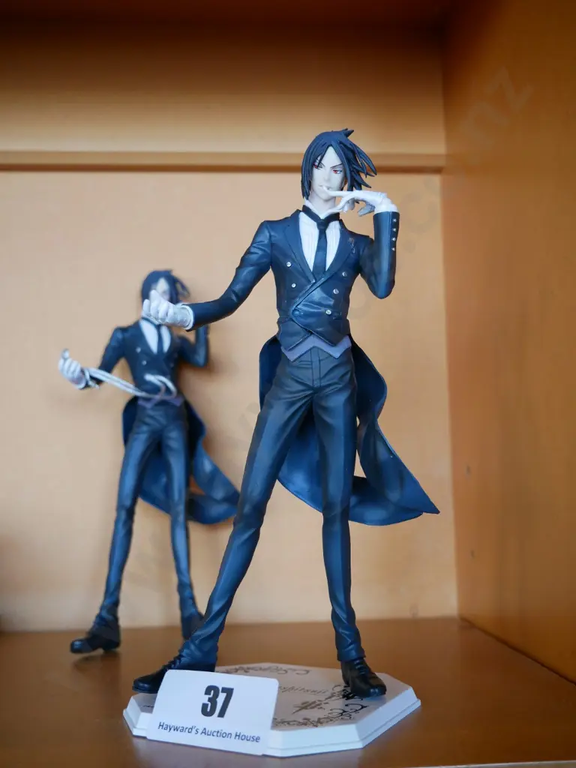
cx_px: 288
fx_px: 887
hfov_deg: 36.0
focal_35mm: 40
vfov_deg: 46.8
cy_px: 384
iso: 1000
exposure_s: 1/60
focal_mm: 20
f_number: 4.1
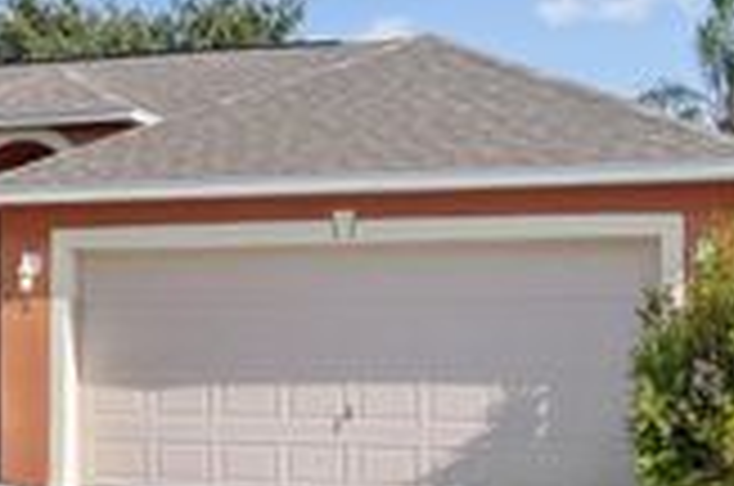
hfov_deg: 23.8
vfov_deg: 16.3
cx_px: 68
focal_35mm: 83
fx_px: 1689
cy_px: 385
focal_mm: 18
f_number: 5.6
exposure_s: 1/800
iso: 100
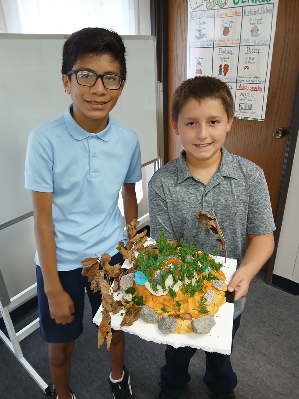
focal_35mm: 26
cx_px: 150
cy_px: 200
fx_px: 299
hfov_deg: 53.1
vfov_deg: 67.3
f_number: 1.8
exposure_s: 1/40
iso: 250
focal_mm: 3.98
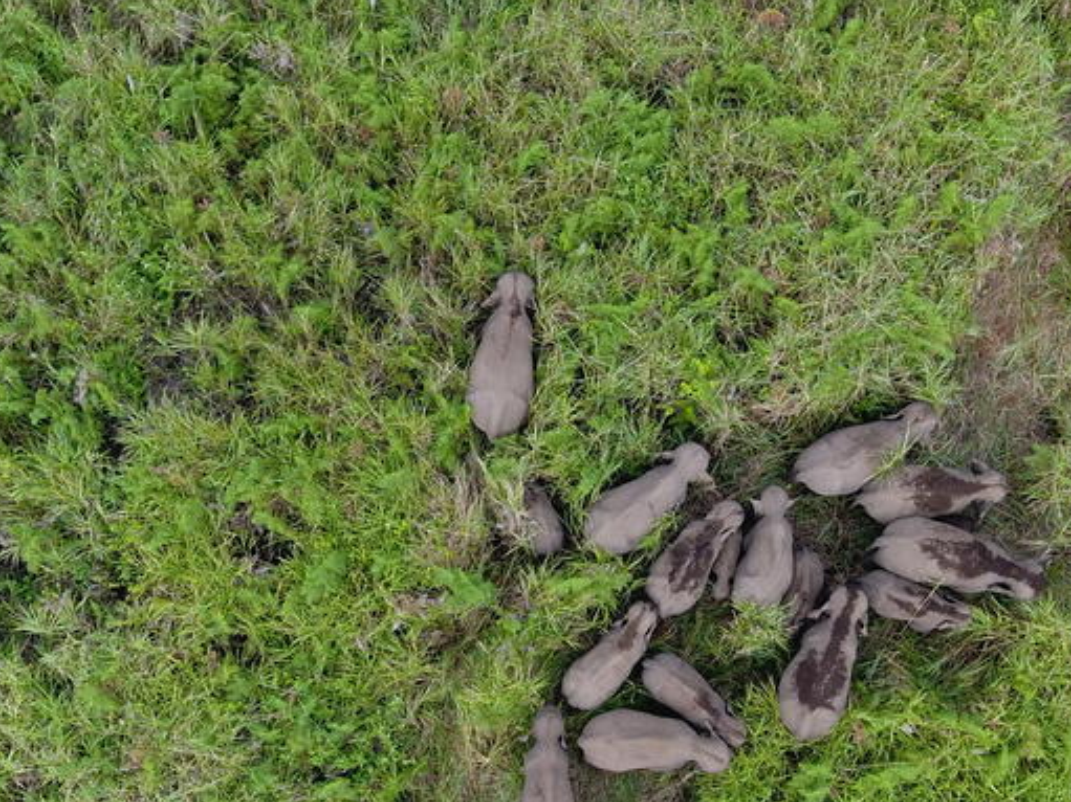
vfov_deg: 30.5
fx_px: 1454
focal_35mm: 47
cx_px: 511
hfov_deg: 40.4
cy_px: 572
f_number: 2.8
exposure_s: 1/128
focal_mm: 3.61
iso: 100
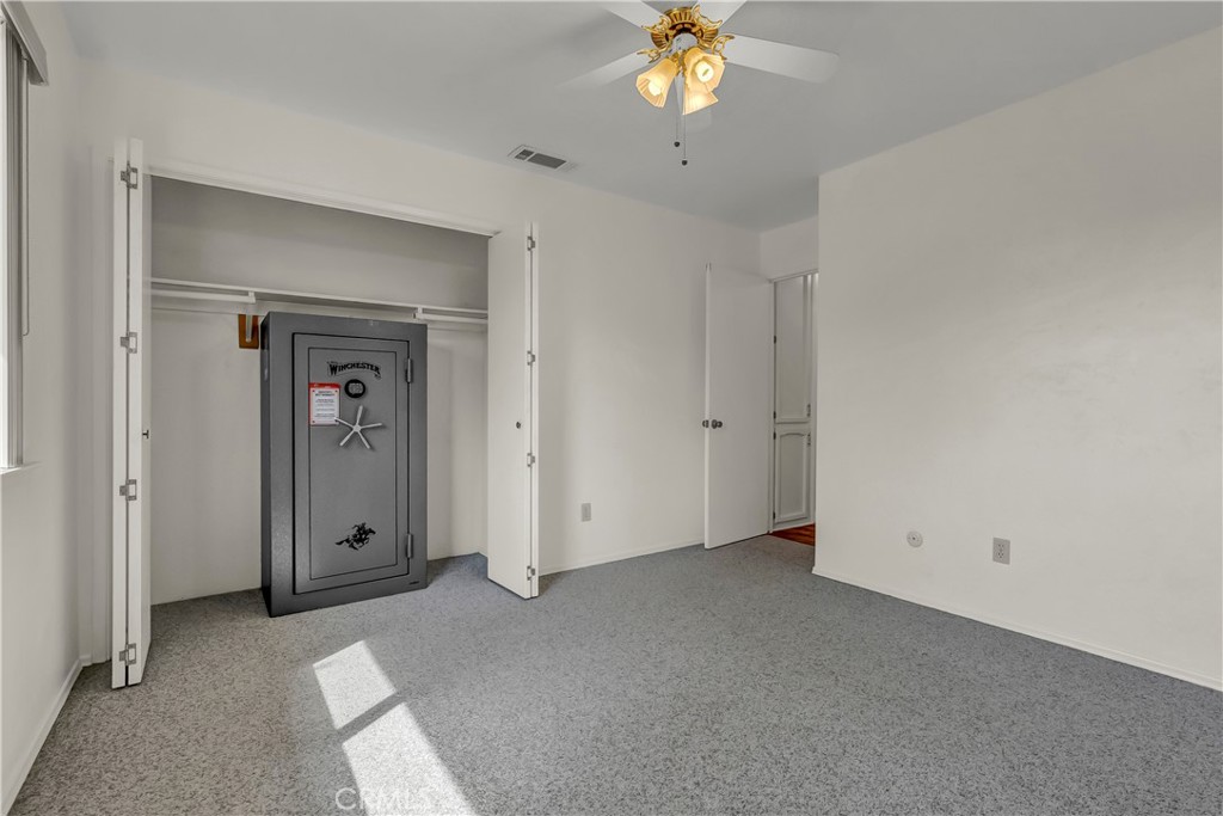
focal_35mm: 16
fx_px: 544
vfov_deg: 73.8
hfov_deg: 96.7
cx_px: 612
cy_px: 408
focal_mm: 16
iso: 1600
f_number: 10
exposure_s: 1/160
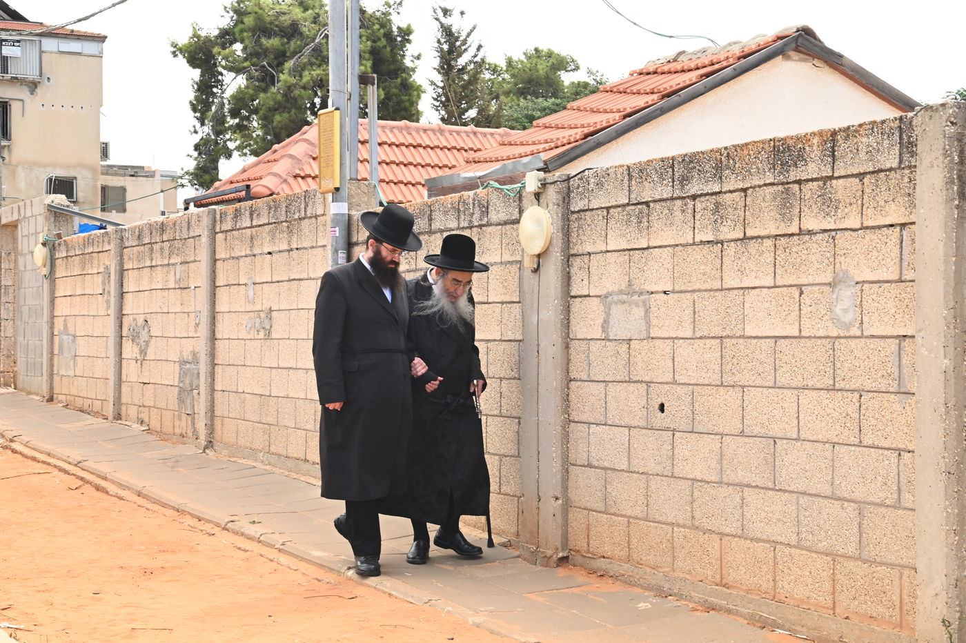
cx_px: 483
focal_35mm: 70
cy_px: 322
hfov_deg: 28.9
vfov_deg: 19.4
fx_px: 1877
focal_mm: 70
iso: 1250
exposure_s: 1/200
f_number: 20
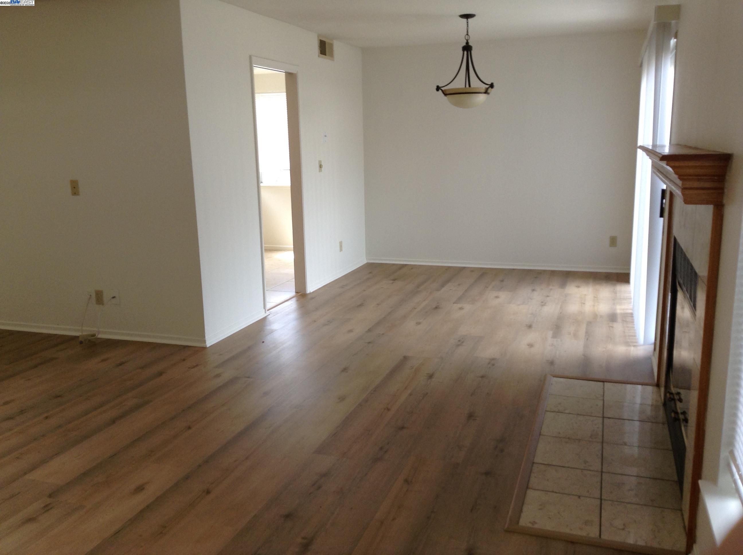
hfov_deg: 55.4
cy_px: 278
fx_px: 707
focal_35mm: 33
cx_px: 372
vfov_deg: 42.8
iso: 32
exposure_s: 1/30
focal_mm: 3.3
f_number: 2.4
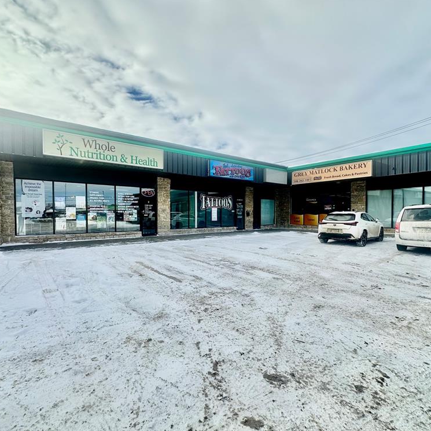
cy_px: 220
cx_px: 195
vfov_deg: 84.0
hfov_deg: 83.7
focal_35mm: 17
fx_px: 239
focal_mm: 2.22
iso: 50
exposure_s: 1/1553
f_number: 2.2
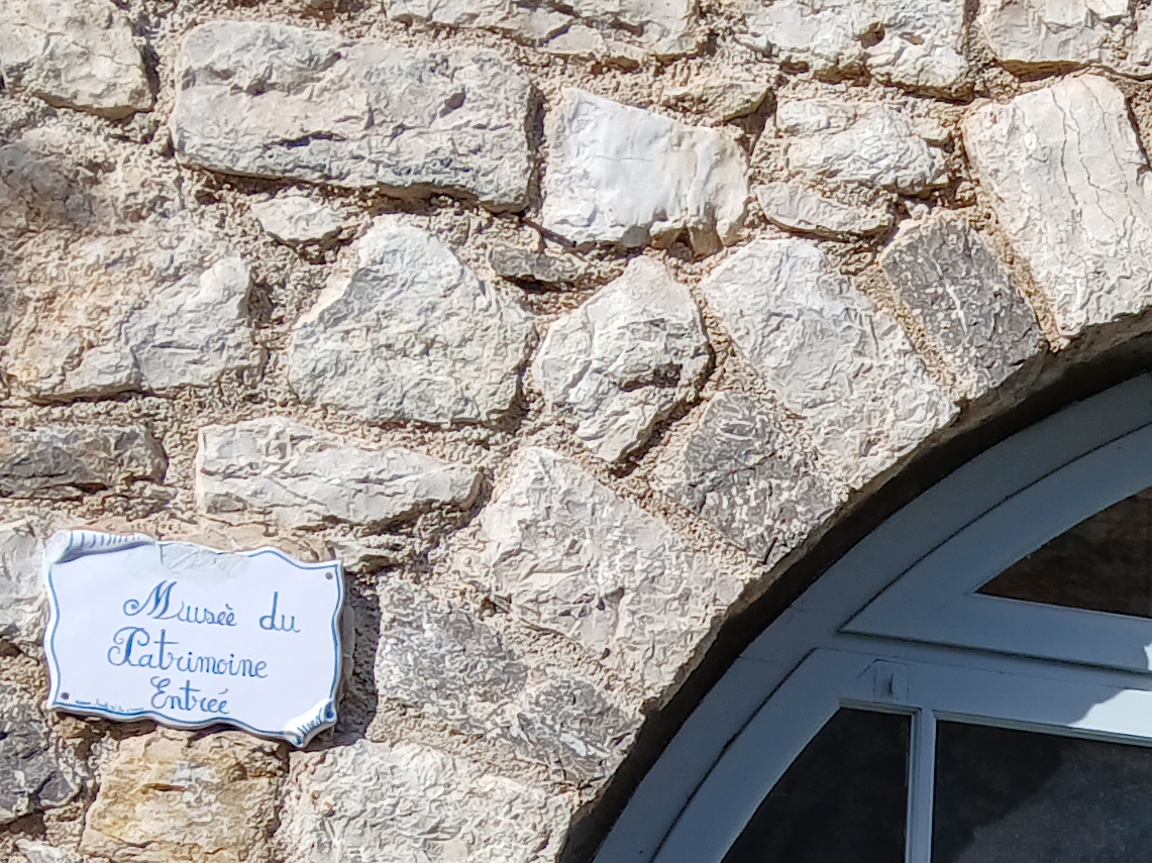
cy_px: 1274
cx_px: 1535
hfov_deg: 19.3
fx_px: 3094
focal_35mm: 93
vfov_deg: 14.8
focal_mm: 3.98
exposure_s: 1/450
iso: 20
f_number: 1.8
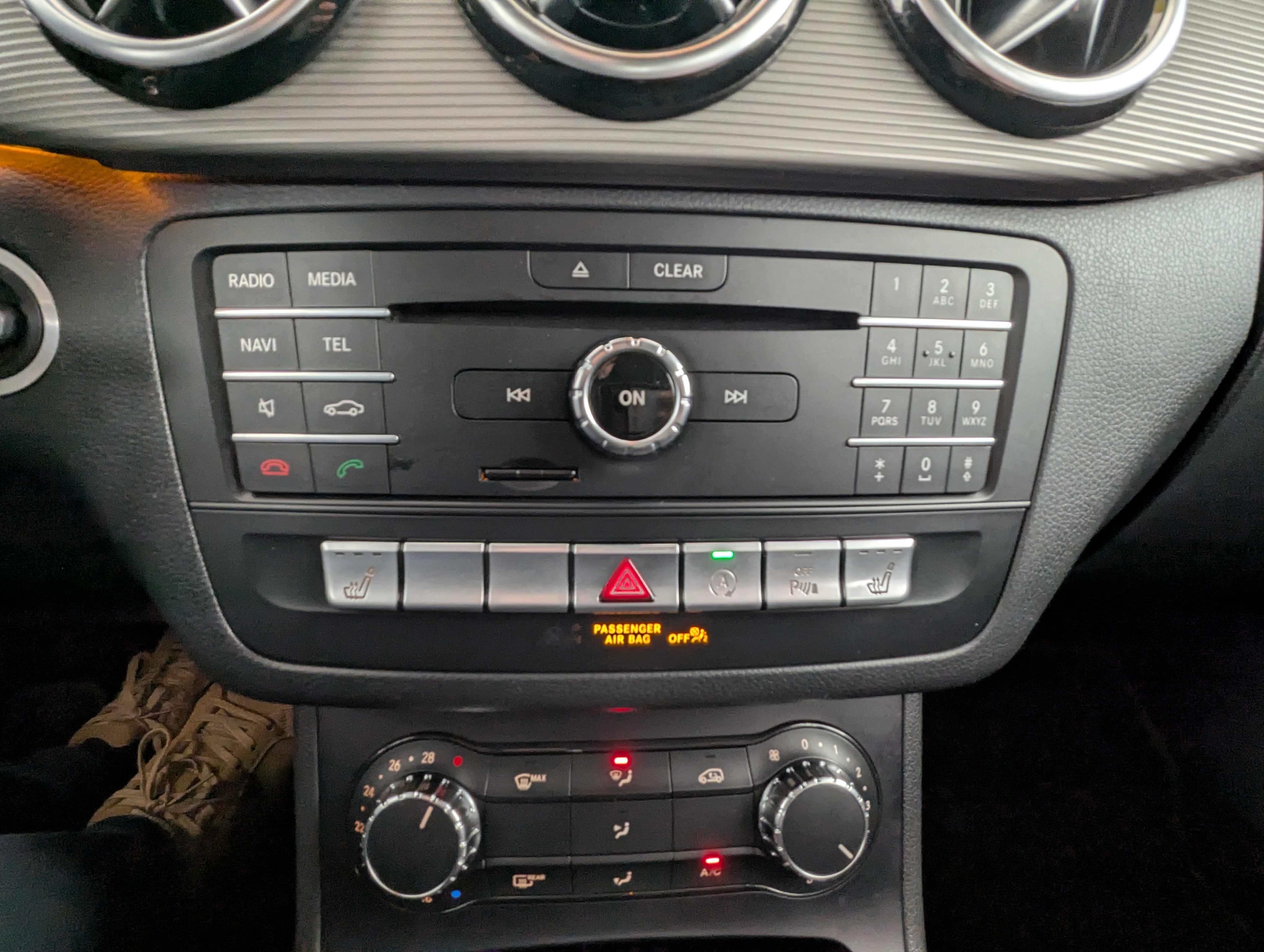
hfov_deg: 94.4
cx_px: 632
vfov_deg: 78.2
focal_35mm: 16
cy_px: 476
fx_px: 585
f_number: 2.2
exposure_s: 1/28.6
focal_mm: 2.35
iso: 145
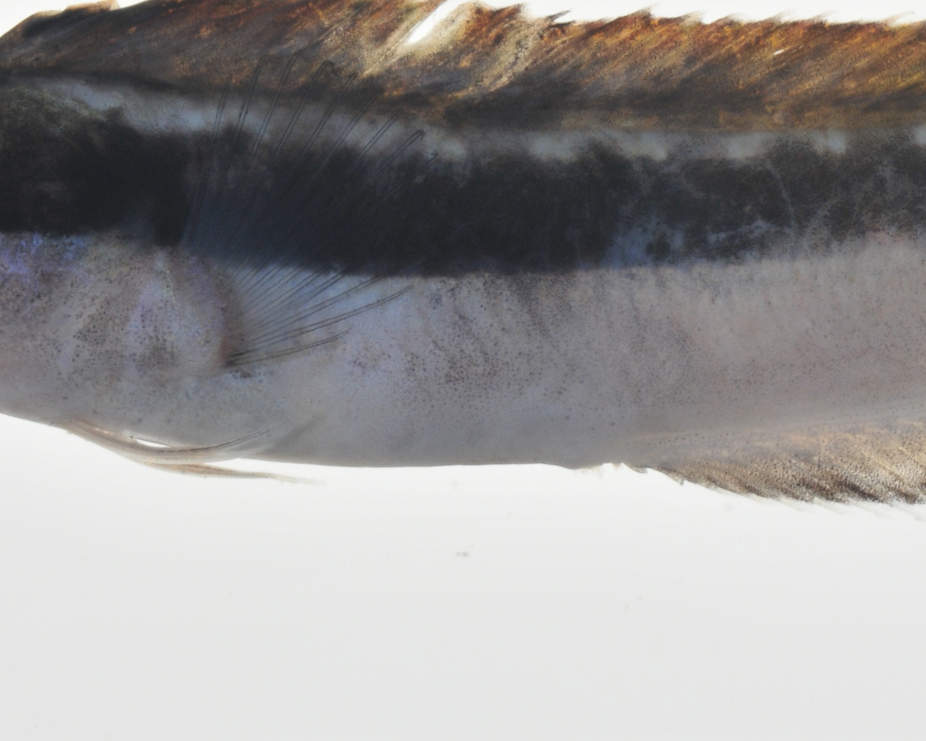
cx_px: 773
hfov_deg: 4.9
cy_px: 235
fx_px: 10806
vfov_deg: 3.9
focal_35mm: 394
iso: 200
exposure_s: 1/60
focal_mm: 105
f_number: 22
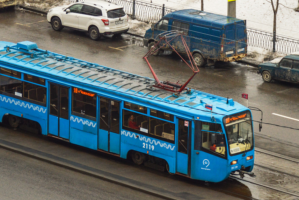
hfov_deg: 9.3
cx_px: 123
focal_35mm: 221
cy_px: 86
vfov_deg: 6.2
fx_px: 1833
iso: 400
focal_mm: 105
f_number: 5.6
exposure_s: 1/320
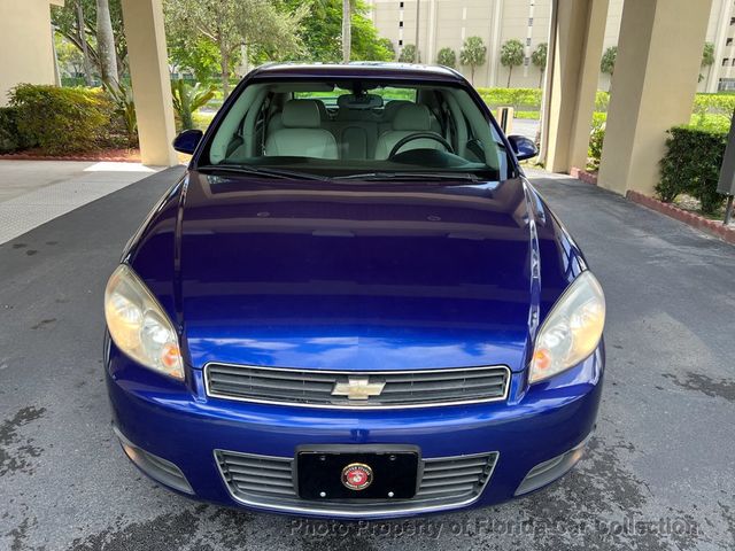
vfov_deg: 53.1
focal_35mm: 26
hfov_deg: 67.3
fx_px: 552
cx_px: 368
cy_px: 276
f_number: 1.5
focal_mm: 5.7
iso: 50
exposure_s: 1/471
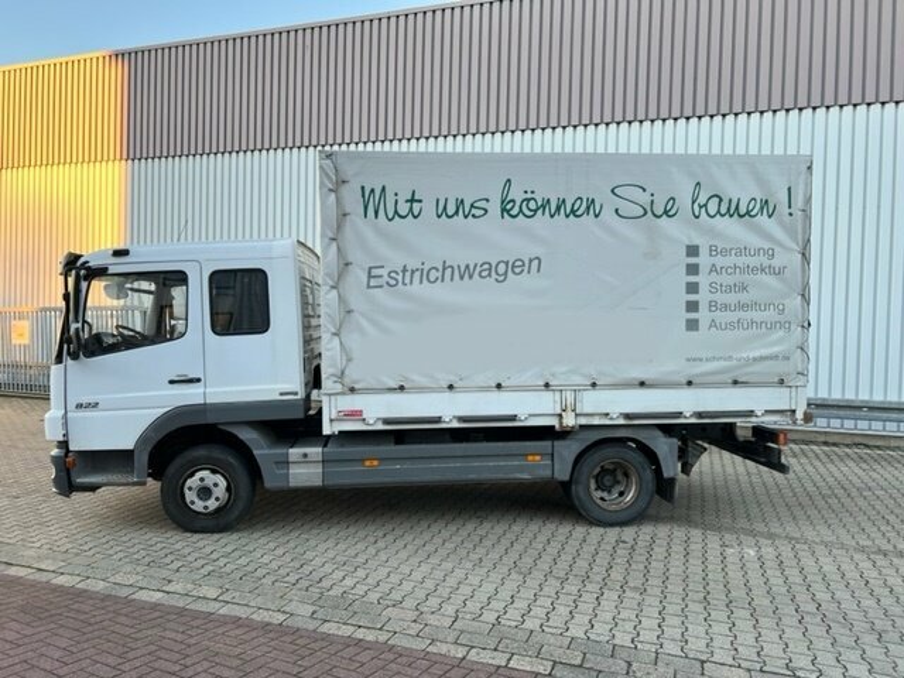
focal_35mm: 26
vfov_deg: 53.1
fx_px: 679
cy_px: 339
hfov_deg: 67.3
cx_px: 452
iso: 64
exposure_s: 1/159
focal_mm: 5.7
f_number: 1.5
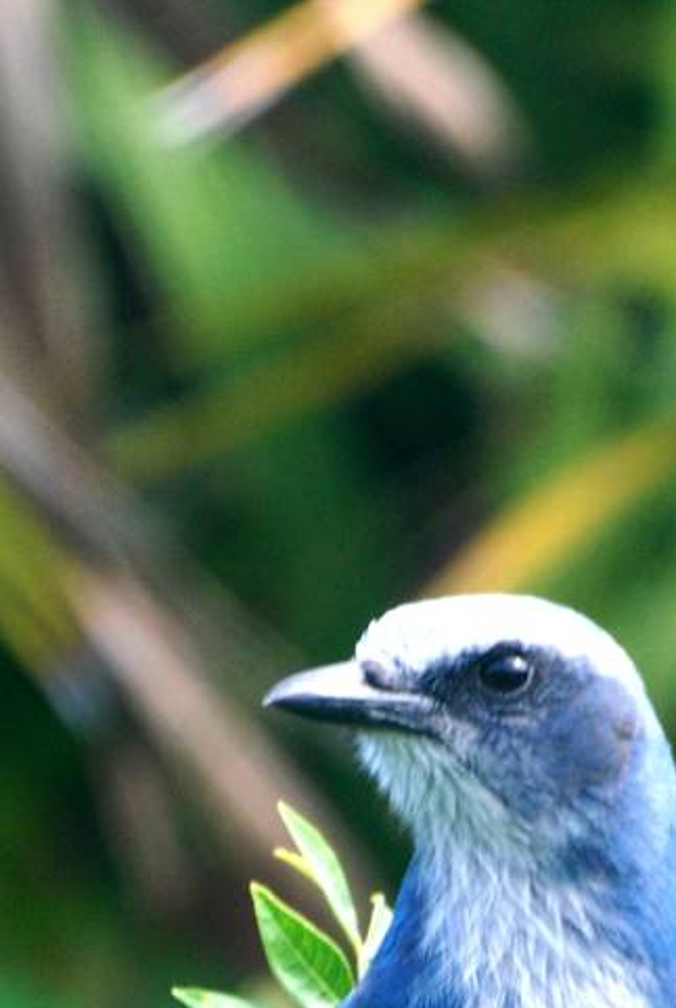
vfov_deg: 1.4
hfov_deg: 0.9
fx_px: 41899
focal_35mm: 1493
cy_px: 1012
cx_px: 384
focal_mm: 300
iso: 400
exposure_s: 1/160
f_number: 7.1
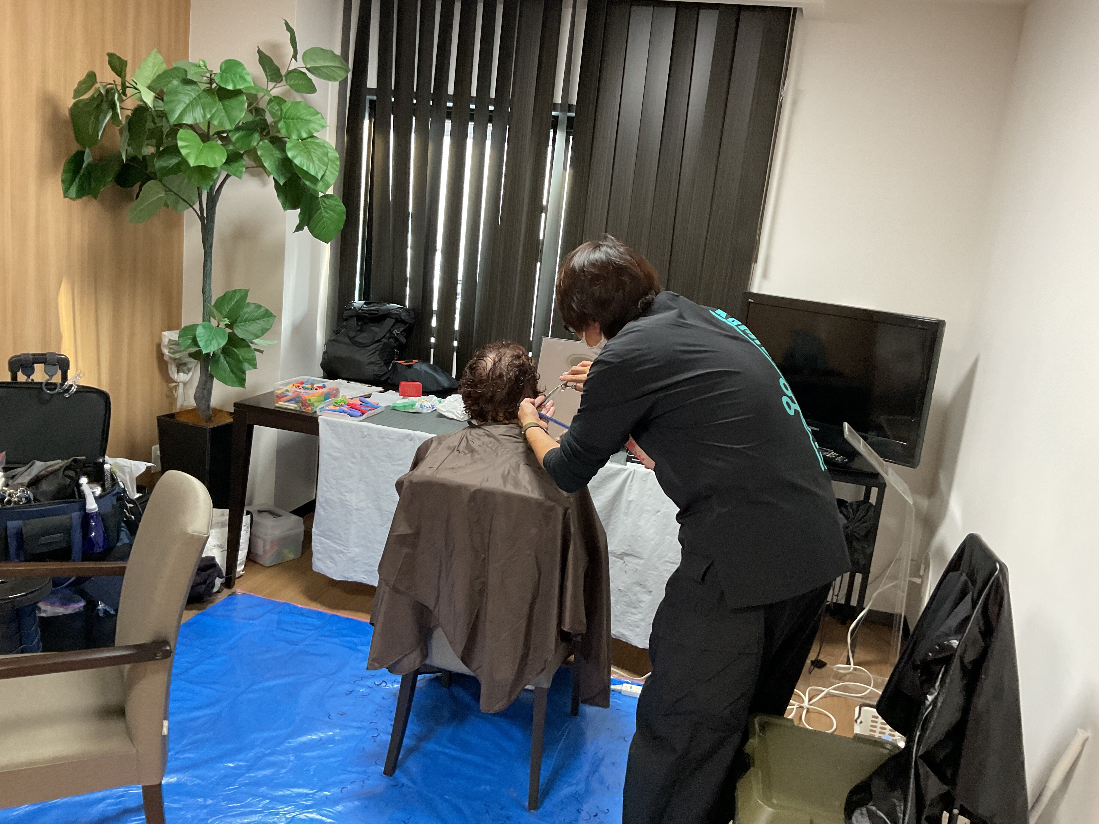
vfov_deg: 48.2
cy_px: 412
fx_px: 921
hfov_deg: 61.7
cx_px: 550
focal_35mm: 29
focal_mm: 3
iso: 160
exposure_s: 1/50
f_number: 1.8
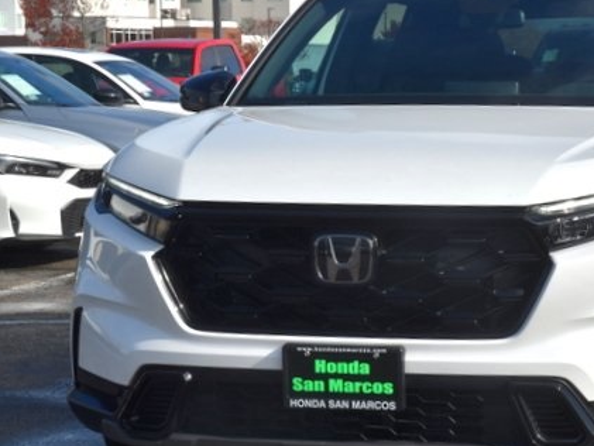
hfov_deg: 17.2
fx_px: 1957
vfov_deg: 13.0
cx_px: 450
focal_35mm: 114
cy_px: 224
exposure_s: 1/500
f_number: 11
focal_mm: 52
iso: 200
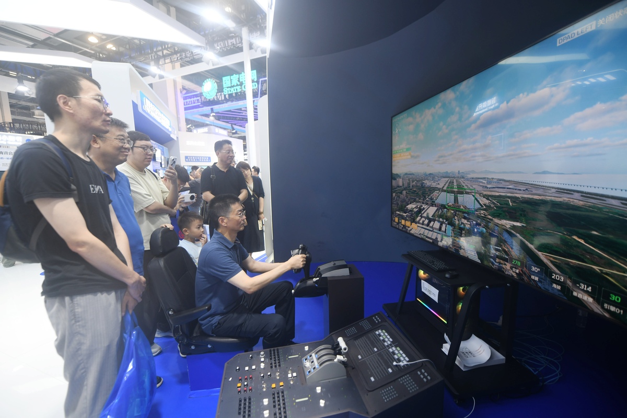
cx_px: 314
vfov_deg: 81.2
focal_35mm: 14
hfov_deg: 104.3
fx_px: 244
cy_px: 209
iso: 500
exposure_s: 1/200
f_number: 2.8
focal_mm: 14
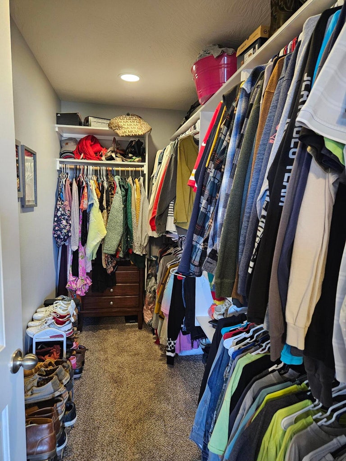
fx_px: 307
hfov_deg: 58.9
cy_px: 230
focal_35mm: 23
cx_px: 173
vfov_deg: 73.9
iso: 640
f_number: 1.8
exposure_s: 1/40
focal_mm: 5.4
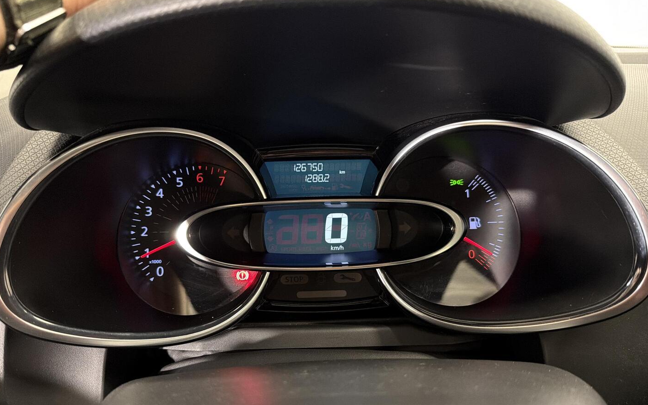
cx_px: 318
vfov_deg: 47.3
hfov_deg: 70.4
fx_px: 459
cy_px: 242
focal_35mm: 26
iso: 1000
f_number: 1.78
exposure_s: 1/25
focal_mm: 6.76
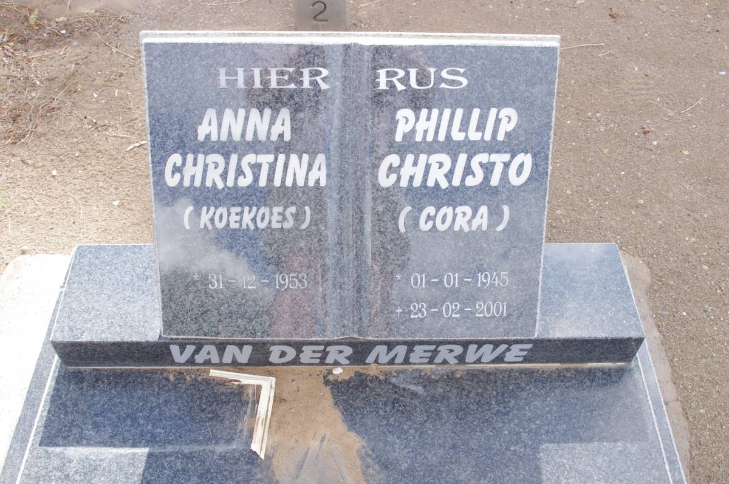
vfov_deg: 36.8
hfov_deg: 53.2
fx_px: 728
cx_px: 364
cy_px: 242
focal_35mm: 36
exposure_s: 1/125
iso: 800
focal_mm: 24.38
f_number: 11
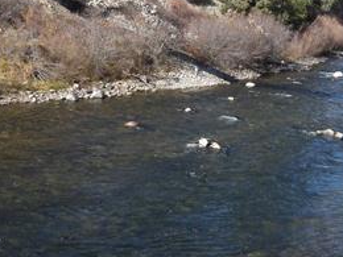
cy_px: 89
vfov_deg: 22.8
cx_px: 270
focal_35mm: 64
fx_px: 634
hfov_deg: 29.6
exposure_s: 1/200
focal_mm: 4.6
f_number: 5.6
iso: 64
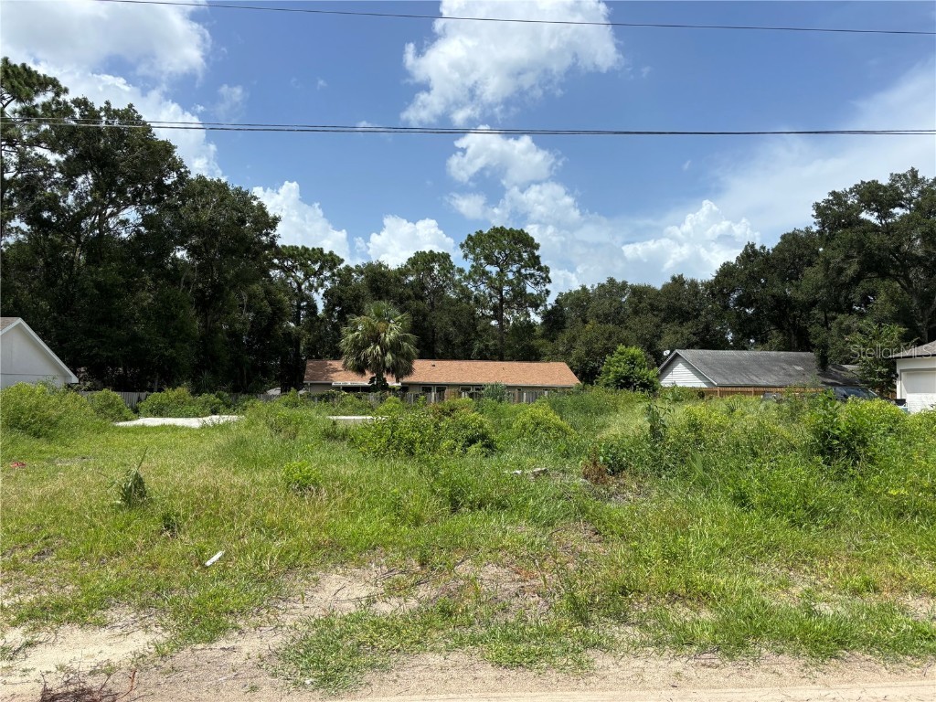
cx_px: 468
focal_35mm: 26
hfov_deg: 67.3
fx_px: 703
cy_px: 351
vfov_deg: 53.1
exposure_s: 1/3788
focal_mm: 5.96
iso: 50
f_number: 1.6
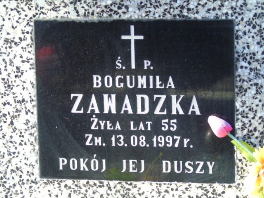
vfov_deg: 8.0
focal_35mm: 186
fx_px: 1419
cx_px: 132
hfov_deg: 10.6
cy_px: 99
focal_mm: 33
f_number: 5
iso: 250
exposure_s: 1/125
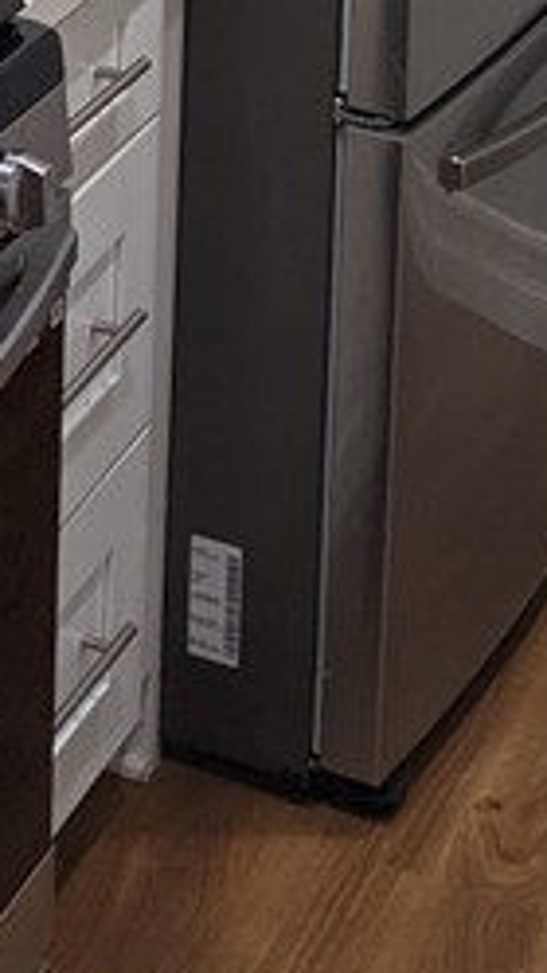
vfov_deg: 15.5
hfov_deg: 9.9
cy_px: -719
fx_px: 3121
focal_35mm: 121
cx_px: -90
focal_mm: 4.38
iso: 299
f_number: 1.73
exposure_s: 1/120
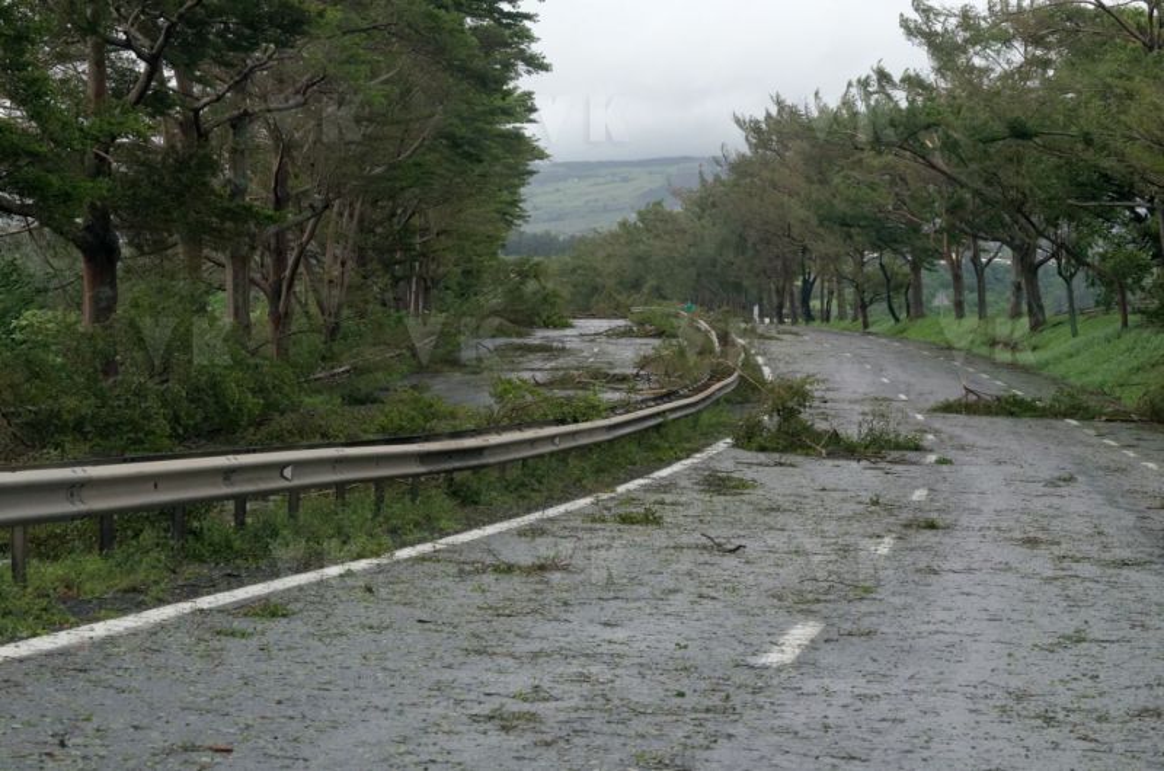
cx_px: 582
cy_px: 386
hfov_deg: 19.5
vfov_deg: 13.0
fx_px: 3388
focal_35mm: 105
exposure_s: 1/320
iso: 1600
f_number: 9
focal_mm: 70
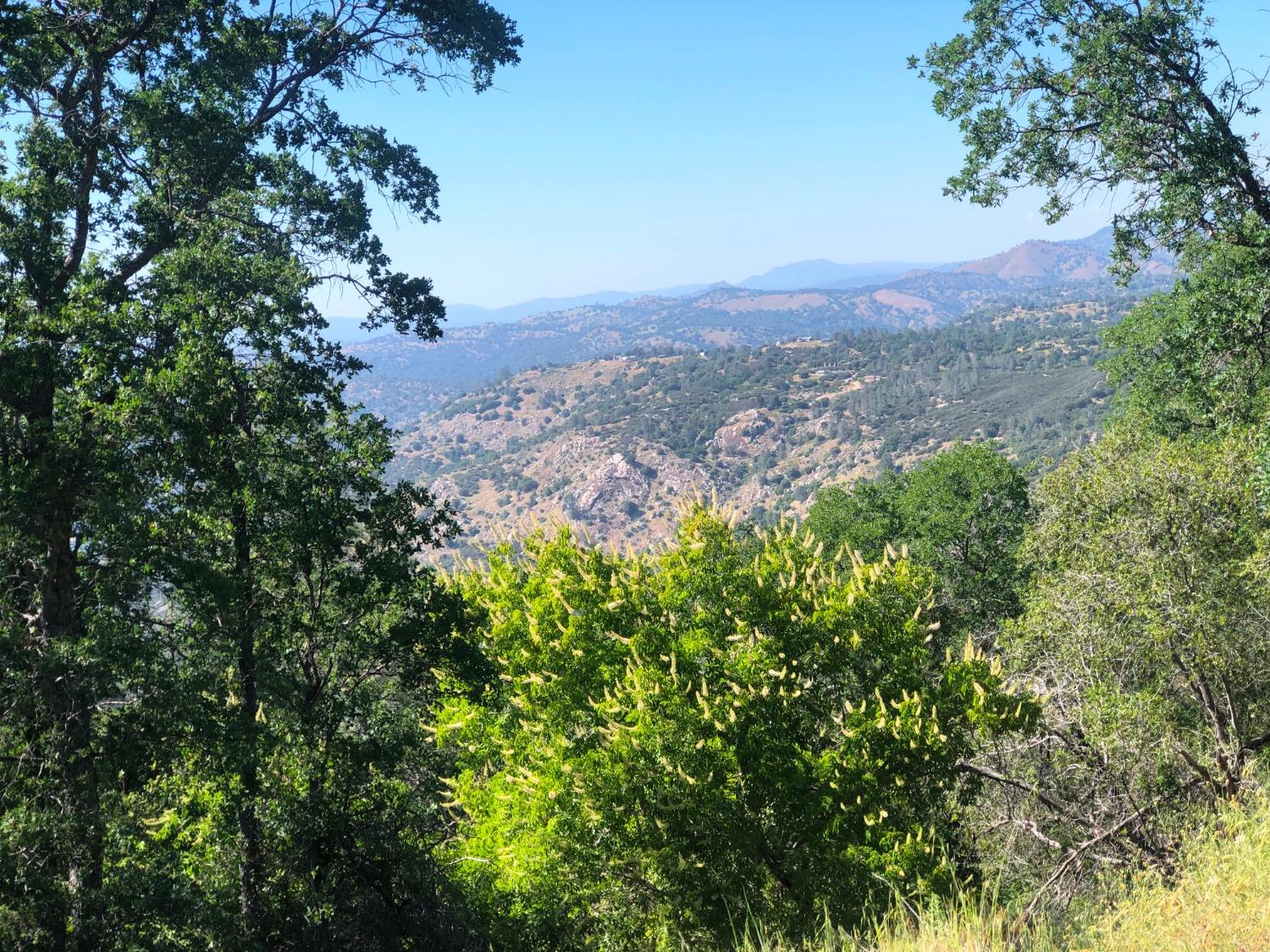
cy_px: 476
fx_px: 2091
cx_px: 635
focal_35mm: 57
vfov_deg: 25.7
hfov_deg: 33.8
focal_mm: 6.6
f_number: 2.8
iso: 20
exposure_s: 1/506
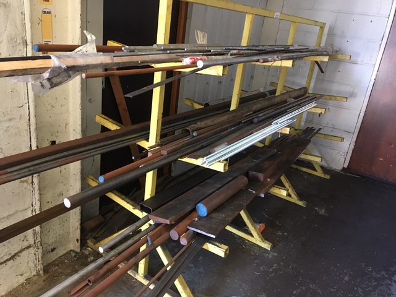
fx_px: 332
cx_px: 198
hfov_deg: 61.7
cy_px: 148
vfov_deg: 48.2
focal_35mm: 29
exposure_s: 1/25
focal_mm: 4.15
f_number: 2.2
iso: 200
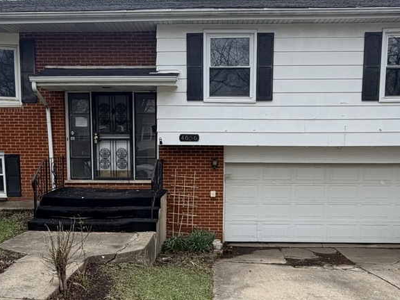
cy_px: 199
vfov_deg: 40.2
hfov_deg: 52.6
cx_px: 193
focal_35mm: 35
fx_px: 404
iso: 40
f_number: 2.2
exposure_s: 1/502
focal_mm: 2.22
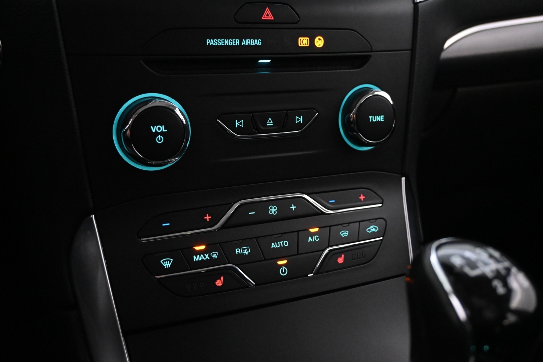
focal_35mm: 38
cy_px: 181
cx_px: 272
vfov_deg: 35.5
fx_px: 566
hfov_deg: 51.3
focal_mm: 25
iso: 5000
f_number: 4.2
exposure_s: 1/40
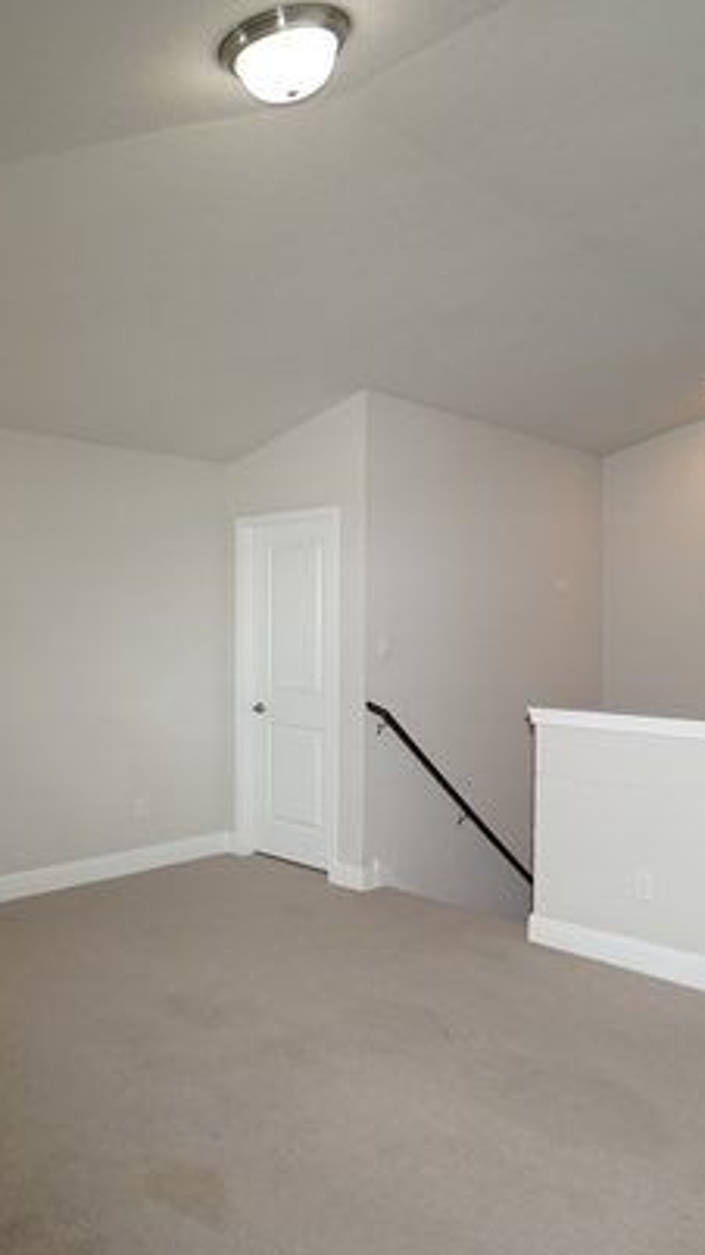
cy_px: 642
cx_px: 225
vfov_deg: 74.0
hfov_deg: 45.1
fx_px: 831
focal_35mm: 25
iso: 400
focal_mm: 10
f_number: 4
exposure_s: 1/160
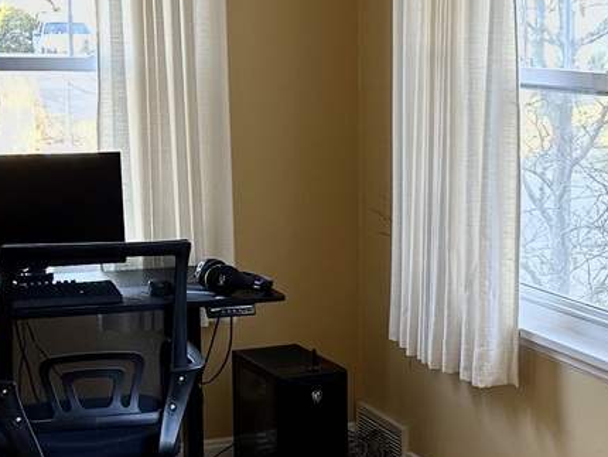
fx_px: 1529
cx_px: 549
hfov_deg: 22.0
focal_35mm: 87
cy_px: 289
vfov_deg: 17.0
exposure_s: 1/60
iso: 100
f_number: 1.5
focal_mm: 5.7
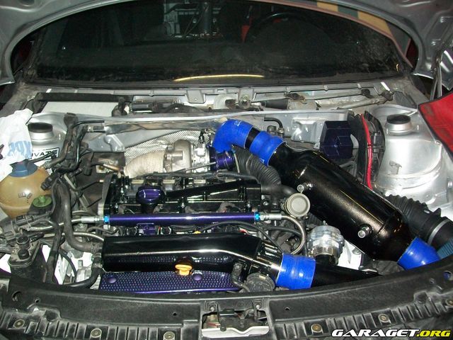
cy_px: 170
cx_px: 226
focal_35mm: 36
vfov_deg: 39.7
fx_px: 471
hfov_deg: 51.4
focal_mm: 6
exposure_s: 1/60
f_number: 2.7
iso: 160
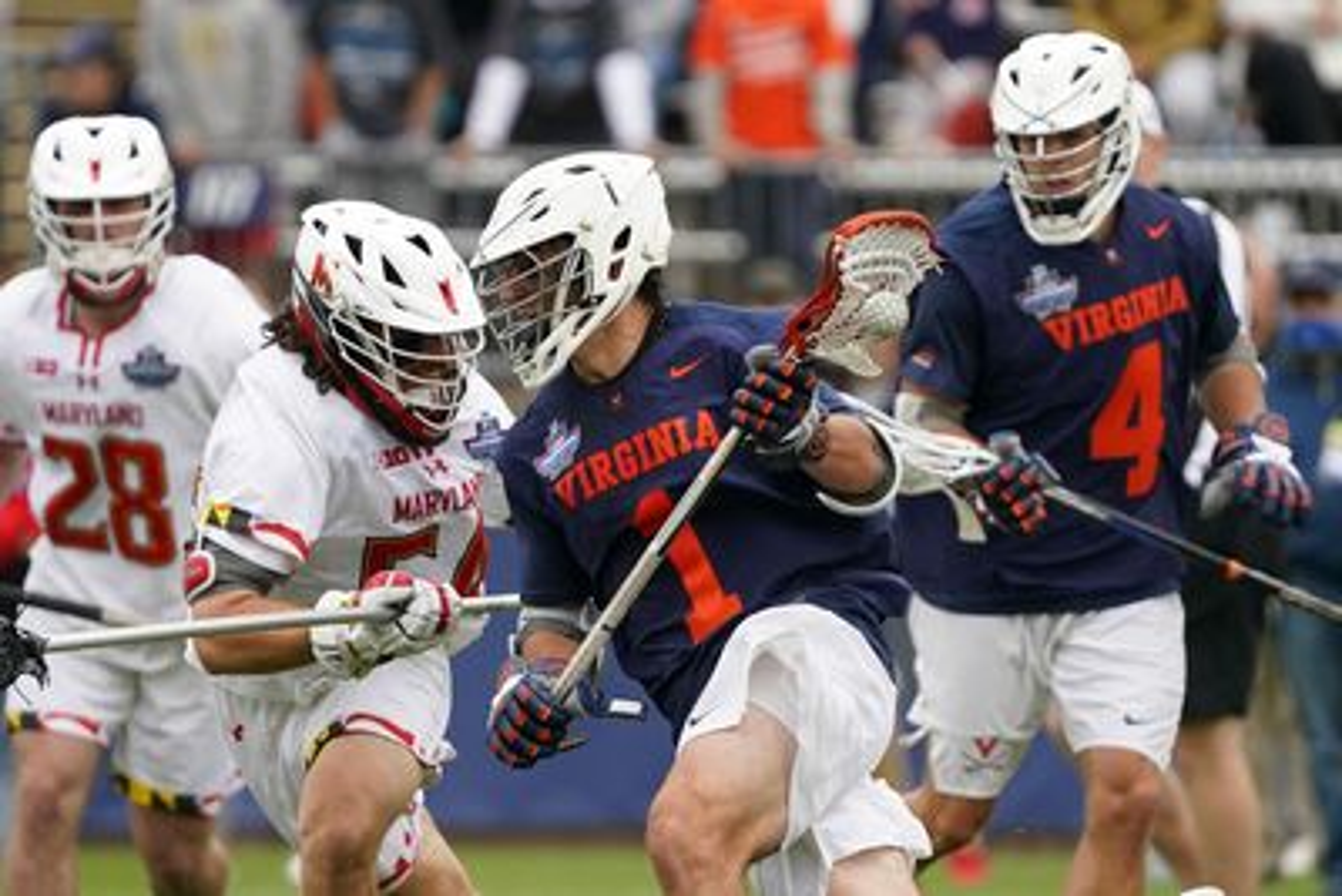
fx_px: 20621
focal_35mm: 553
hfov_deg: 3.7
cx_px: 671
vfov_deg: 2.5
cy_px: 448
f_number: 6.3
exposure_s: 1/2500
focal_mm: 553
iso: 2000
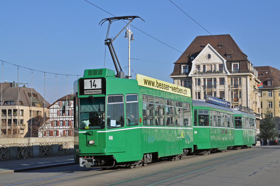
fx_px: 606
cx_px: 140
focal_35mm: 78
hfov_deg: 26.0
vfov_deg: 17.4
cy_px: 93
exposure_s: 1/800
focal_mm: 52
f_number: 7.1
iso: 250
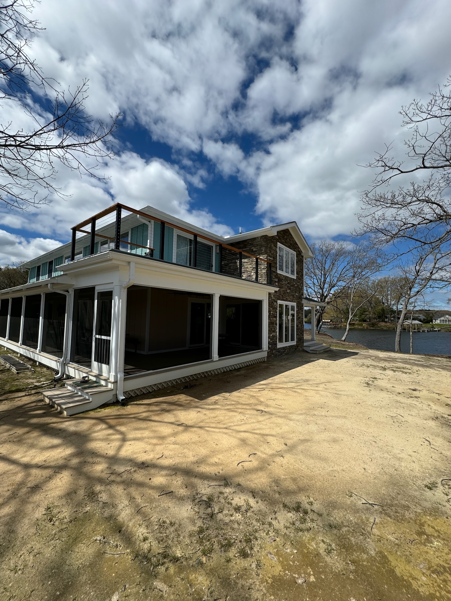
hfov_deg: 85.7
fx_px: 243
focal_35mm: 14
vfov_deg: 102.1
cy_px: 300
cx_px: 226
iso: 50
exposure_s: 1/2985
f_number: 2.2
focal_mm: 2.22
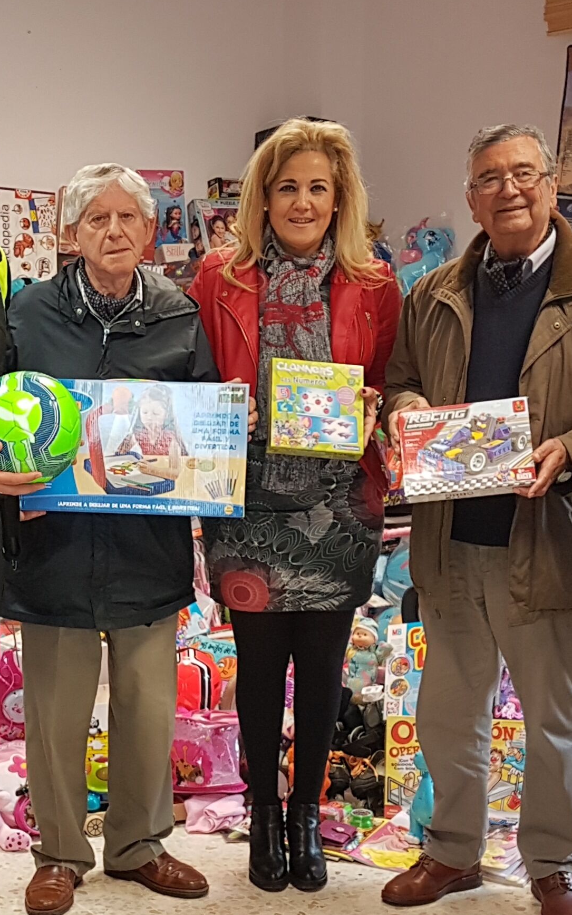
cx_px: 70
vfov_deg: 32.0
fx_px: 1596
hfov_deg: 20.0
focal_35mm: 64
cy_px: 479
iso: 80
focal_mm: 4.2
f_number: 1.7
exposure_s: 1/50
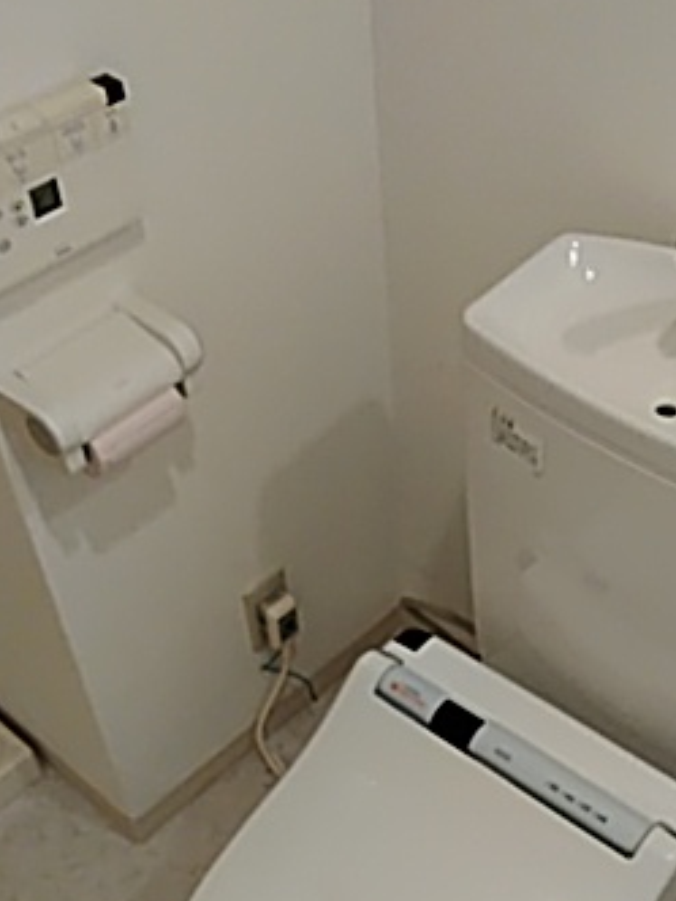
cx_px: 426
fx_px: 1354
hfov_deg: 27.9
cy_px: 632
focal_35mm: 52
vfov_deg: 36.3
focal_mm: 3.46
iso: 440
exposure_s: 1/100
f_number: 2.2
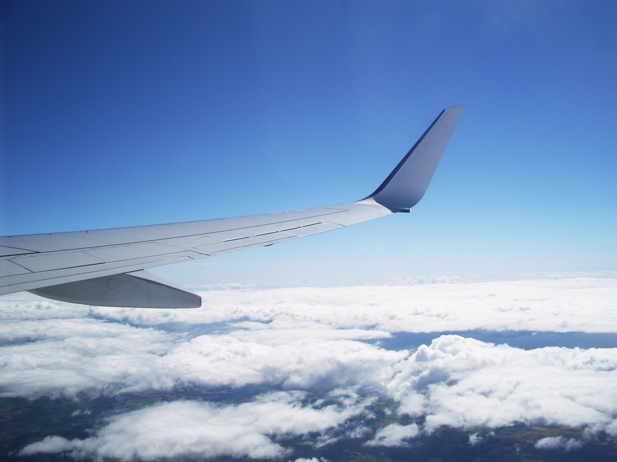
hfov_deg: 52.6
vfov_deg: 40.7
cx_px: 308
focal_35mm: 35
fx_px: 624
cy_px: 231
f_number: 4.3
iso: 50
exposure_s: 1/640
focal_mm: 5.8
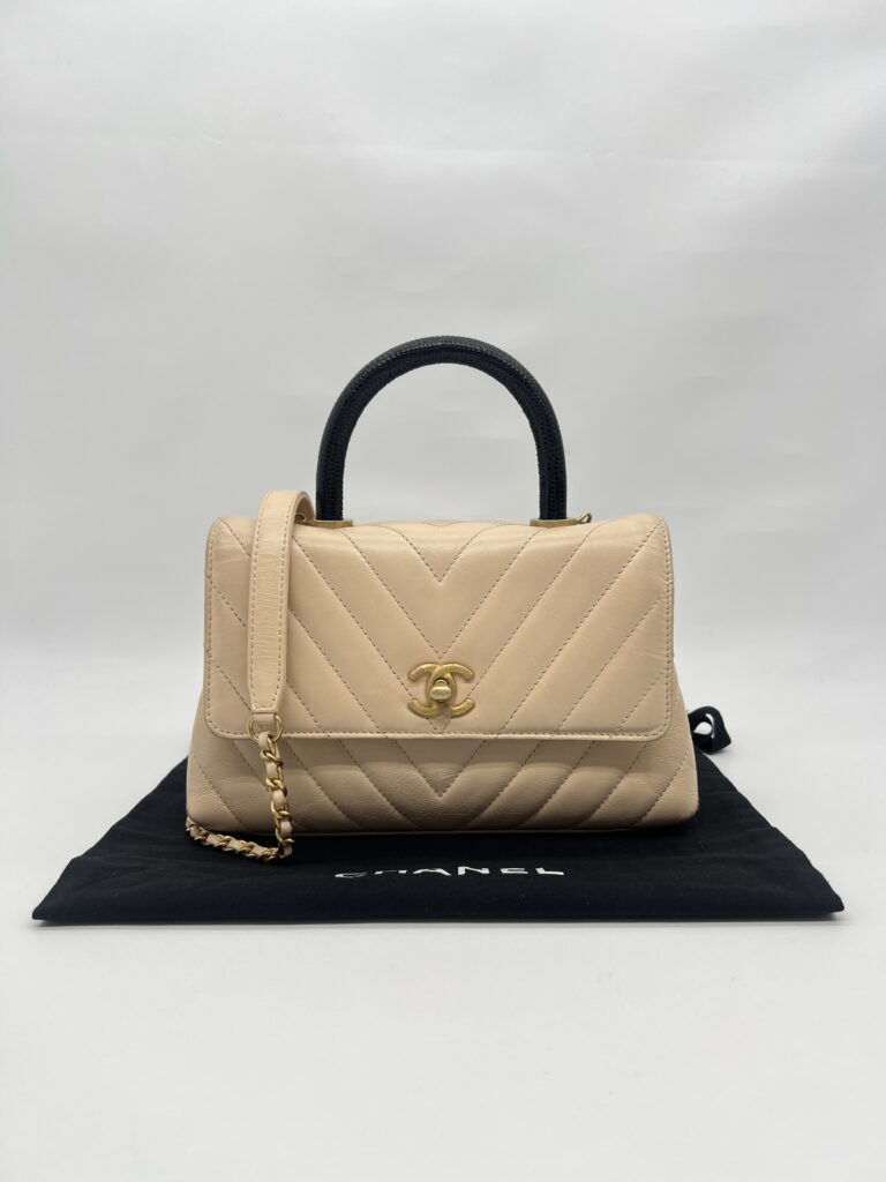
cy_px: 591
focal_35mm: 26
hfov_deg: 53.1
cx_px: 443
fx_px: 887
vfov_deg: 67.3
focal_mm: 5.7
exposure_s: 1/187
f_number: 1.5
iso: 40
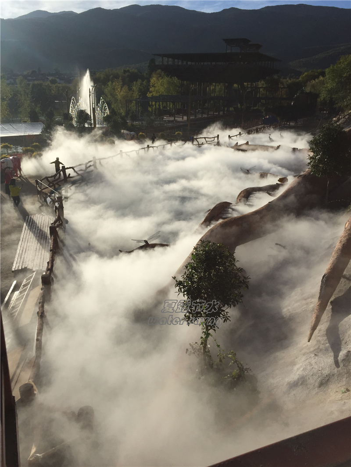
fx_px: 392
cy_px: 234
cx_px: 176
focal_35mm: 29
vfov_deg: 61.6
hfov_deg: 48.2
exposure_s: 1/4950
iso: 32
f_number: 2.2
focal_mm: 4.15
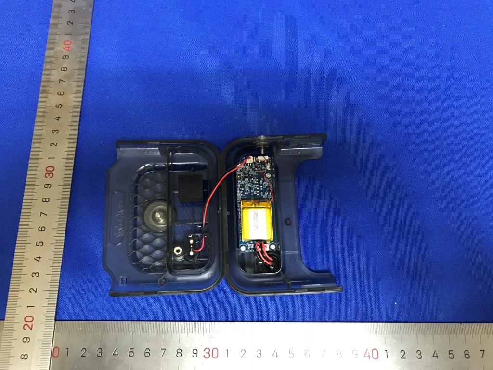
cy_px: 185
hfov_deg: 63.4
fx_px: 399
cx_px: 246
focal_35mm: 28
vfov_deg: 49.7
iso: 100
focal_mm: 3.99
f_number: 1.8
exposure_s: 1/8
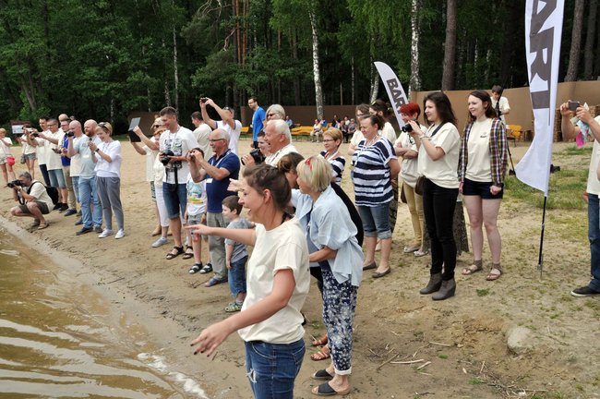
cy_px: 200
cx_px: 300
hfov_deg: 57.3
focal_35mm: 33
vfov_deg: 39.9
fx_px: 549
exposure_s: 1/640
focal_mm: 22
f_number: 14
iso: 640
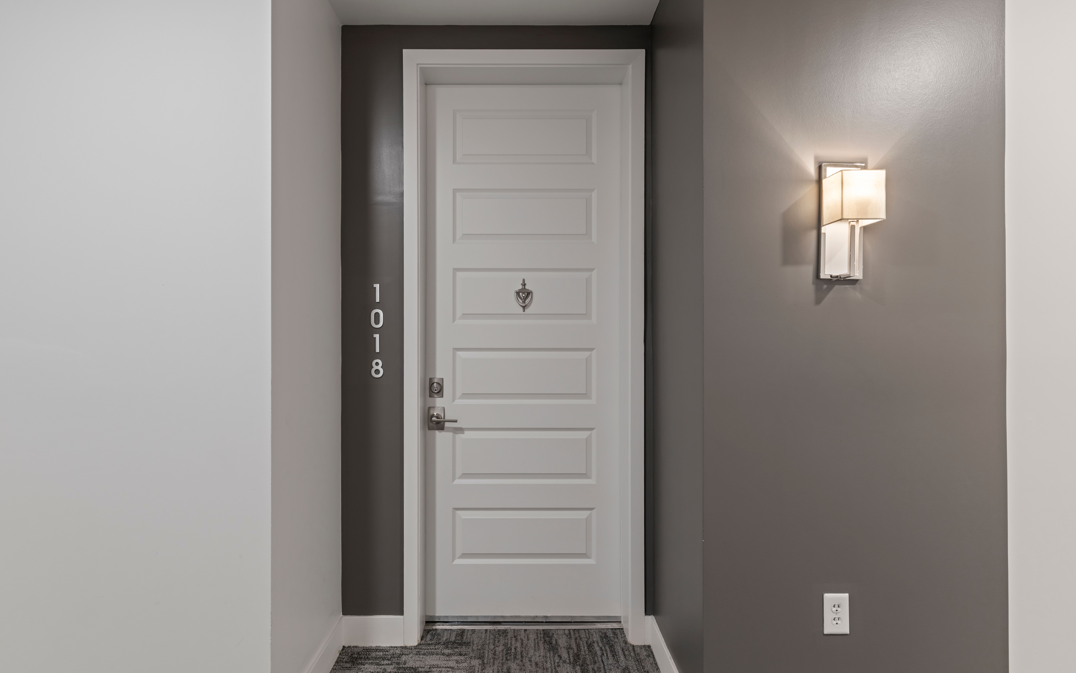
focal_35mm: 18
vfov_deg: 65.0
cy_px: 355
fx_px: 528
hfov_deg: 91.1
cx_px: 521
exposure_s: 1/2
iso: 200
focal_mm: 17
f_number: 8
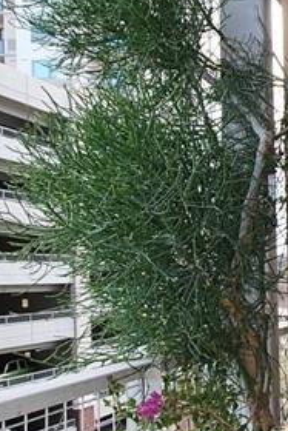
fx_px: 695
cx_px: 453
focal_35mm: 58
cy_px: 272
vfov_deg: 34.3
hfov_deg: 19.7
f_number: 5
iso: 200
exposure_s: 1/100
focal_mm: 10
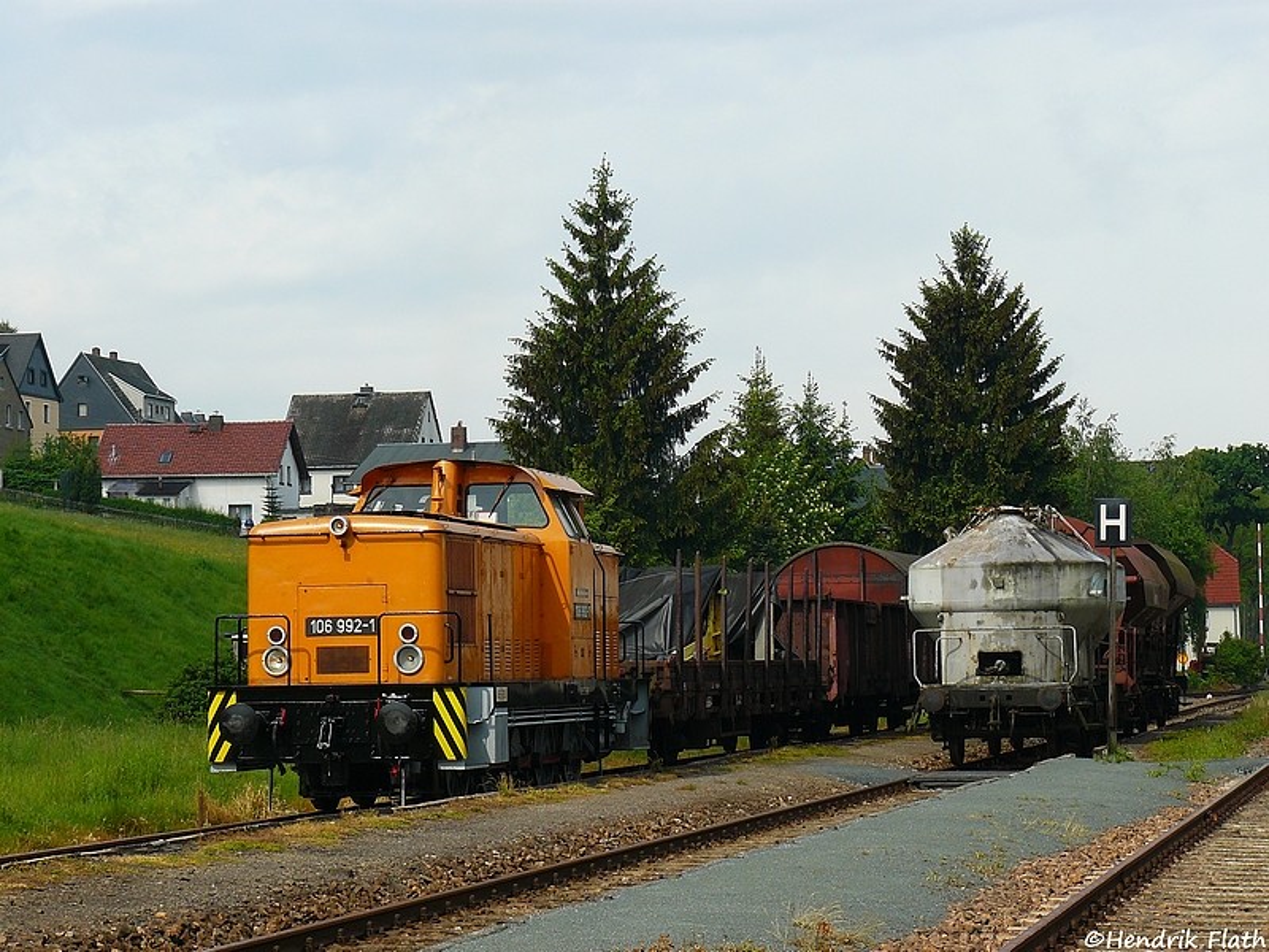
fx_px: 3556
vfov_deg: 15.2
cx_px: 634
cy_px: 476
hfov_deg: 20.2
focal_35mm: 97
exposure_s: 1/500
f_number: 5
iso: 100
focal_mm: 16.2
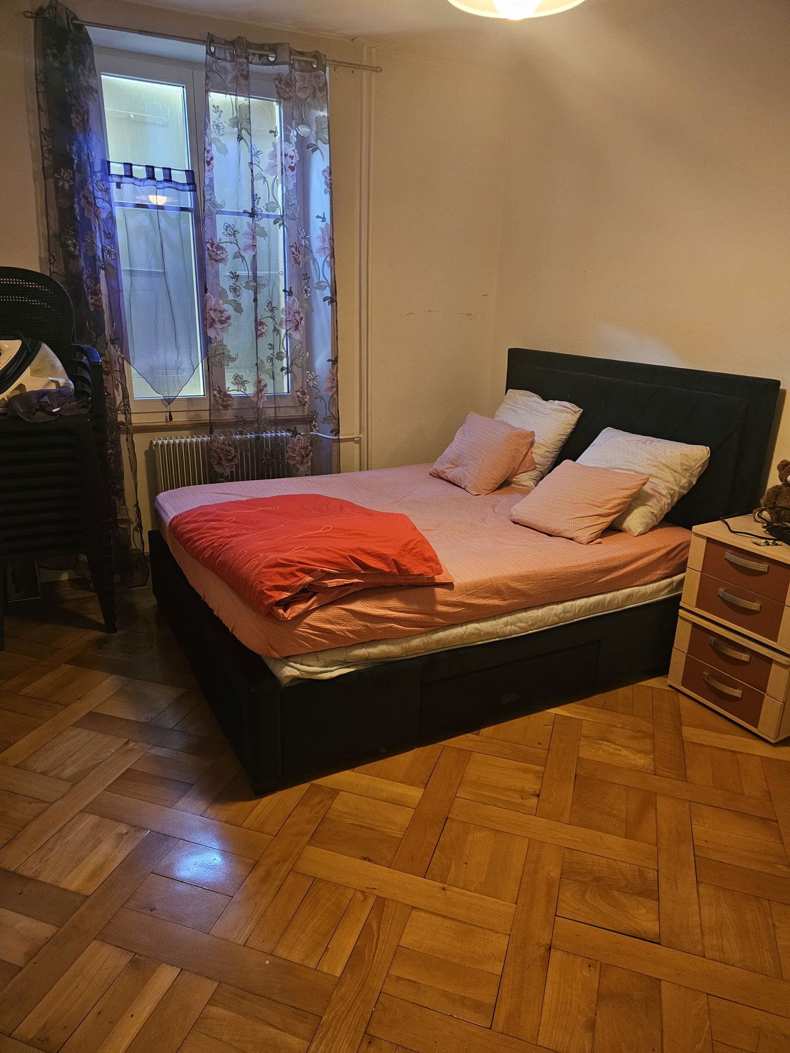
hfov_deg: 58.9
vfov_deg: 73.9
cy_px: 526
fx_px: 700
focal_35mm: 23
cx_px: 395
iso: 640
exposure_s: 1/25
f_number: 1.7
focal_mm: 6.3
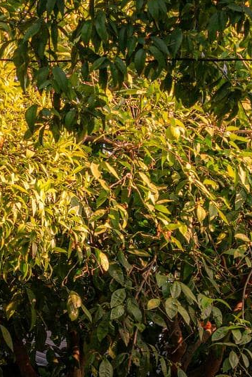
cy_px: 512
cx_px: 212
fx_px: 2623
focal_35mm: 250
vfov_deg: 8.1
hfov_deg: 5.5
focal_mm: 70
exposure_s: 1/160
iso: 200
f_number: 8
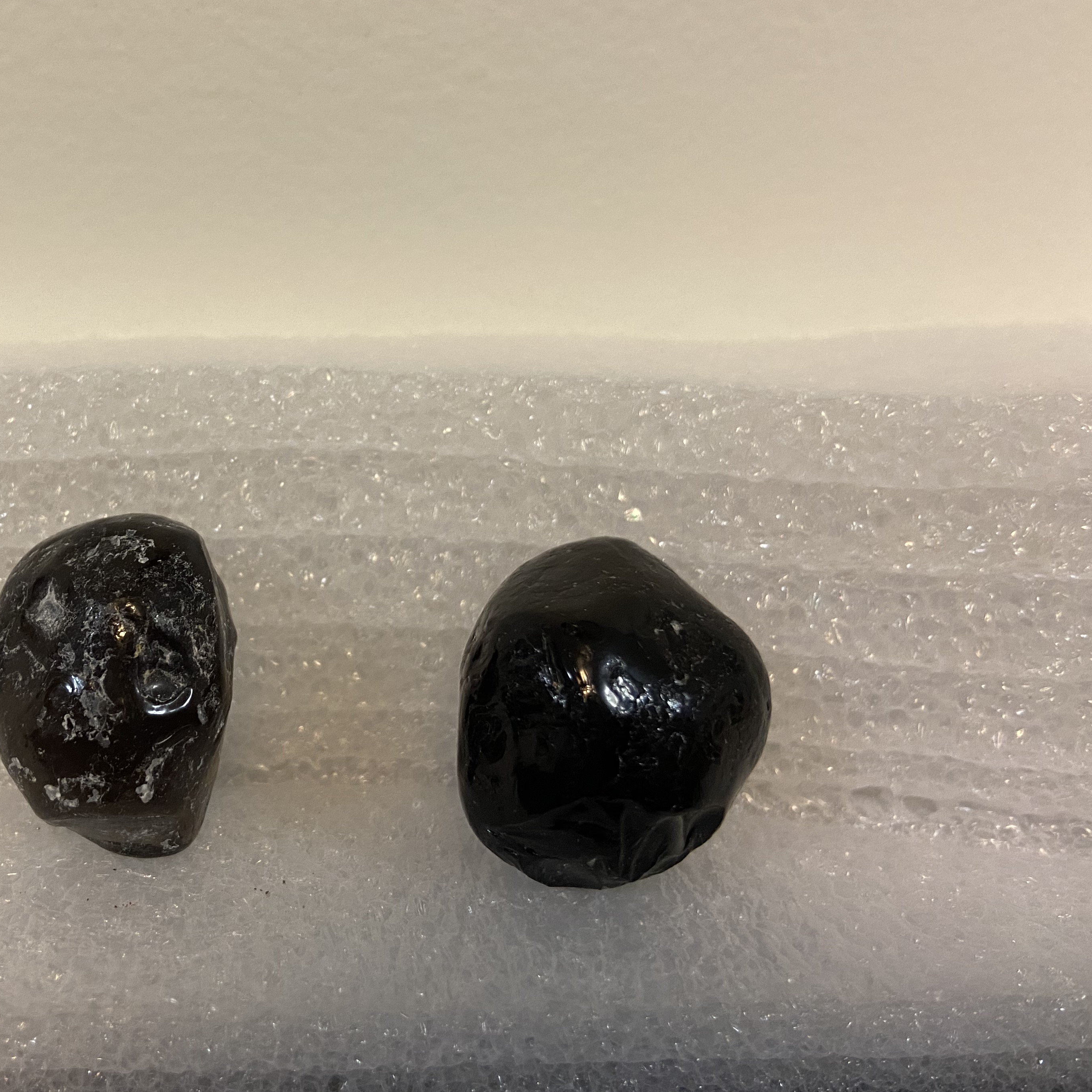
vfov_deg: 48.4
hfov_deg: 47.0
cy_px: 505
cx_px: 299
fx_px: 1213
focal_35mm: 34
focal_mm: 4.25
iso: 250
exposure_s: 1/60
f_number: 1.8
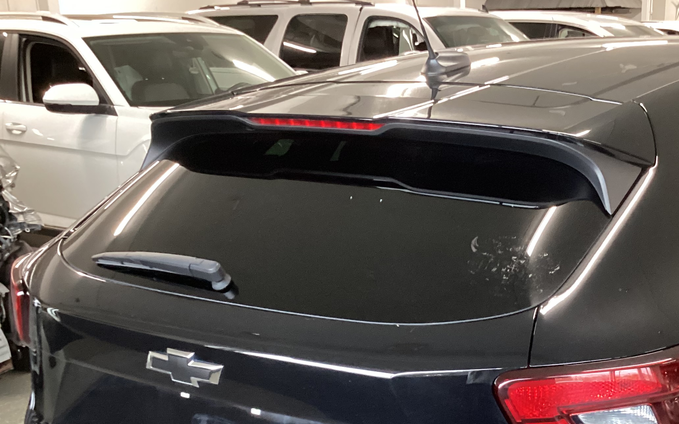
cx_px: 463
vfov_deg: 24.1
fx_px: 962
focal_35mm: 52
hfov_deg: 38.3
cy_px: 386
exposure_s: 1/40
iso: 320
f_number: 2.4
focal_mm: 3.3
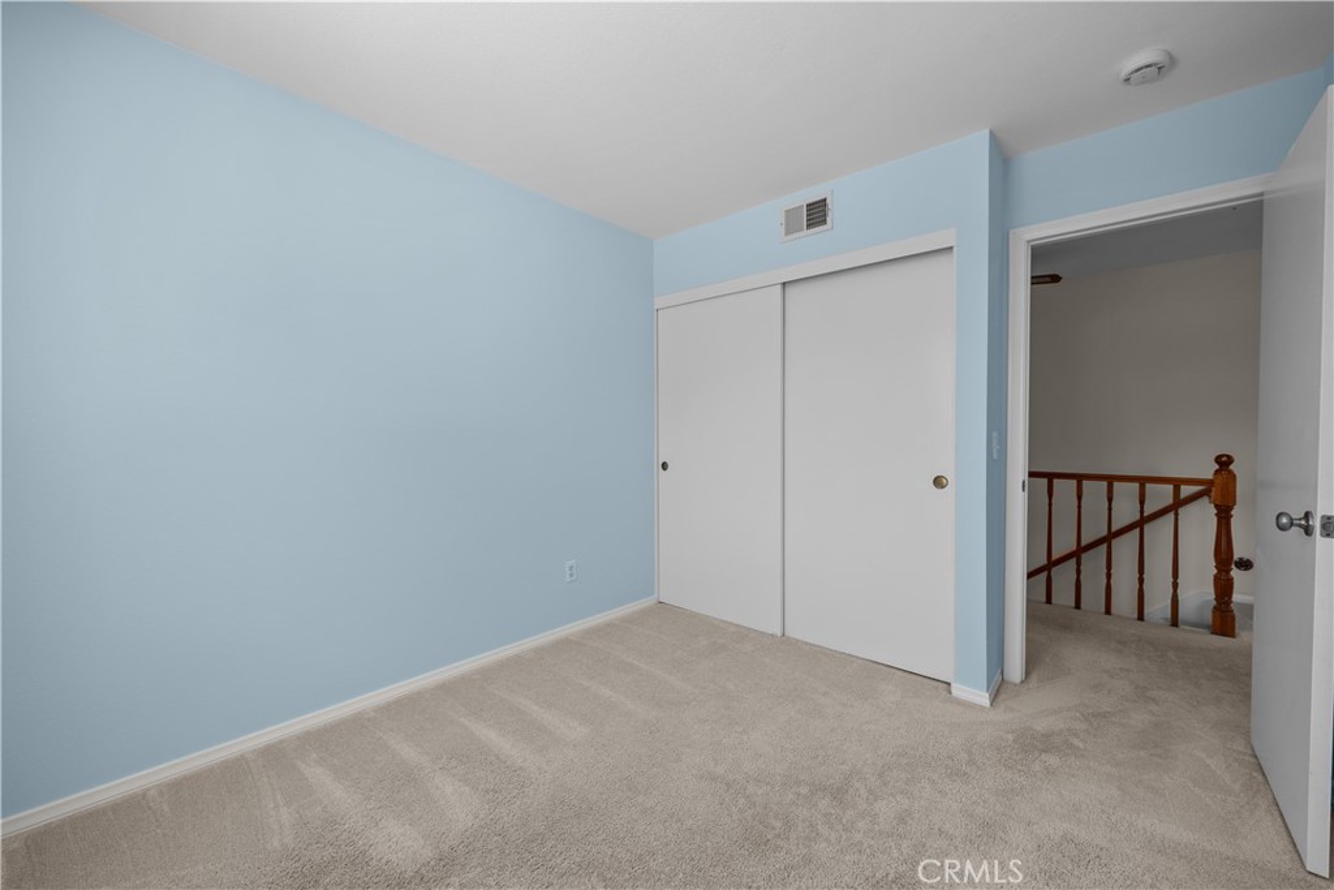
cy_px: 445
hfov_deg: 108.3
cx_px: 667
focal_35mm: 13
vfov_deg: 85.4
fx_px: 482
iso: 250
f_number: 9
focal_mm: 13
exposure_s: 1/13
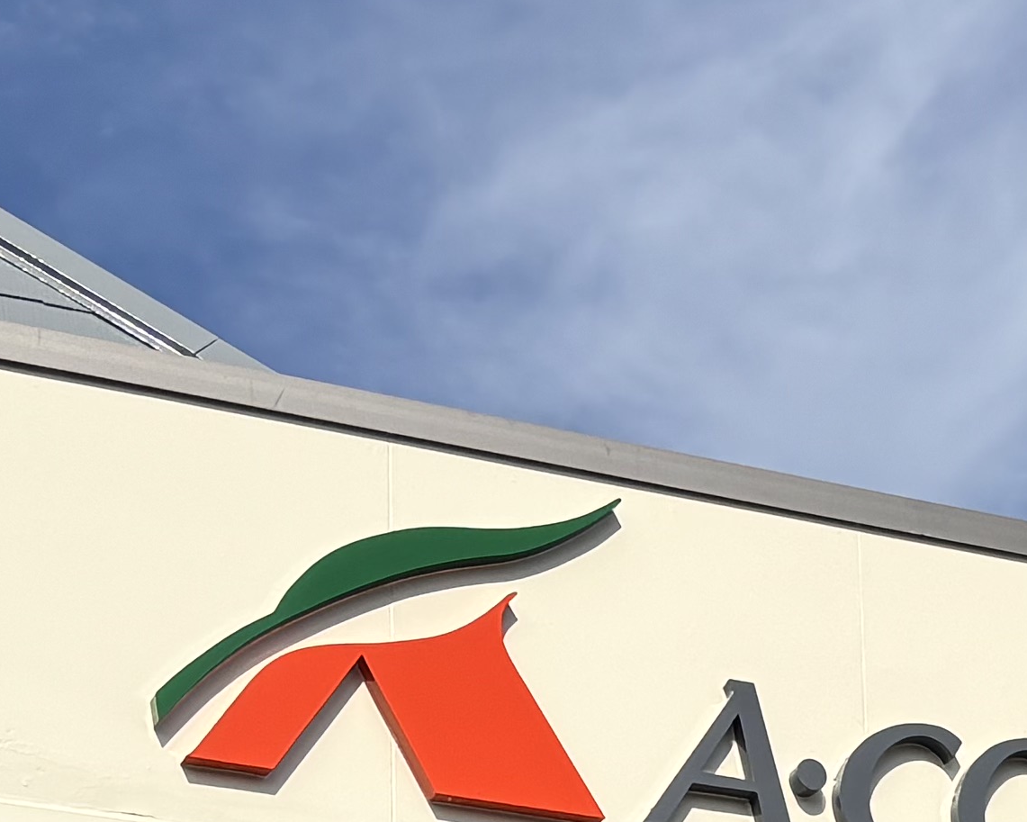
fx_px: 3861
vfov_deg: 11.5
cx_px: 1088
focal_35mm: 127
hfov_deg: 14.8
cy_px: 1361
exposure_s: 1/5076
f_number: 1.6
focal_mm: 5.96
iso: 50
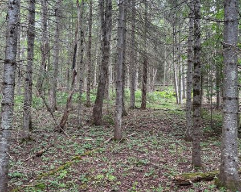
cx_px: 117
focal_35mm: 30
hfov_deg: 58.8
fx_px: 214
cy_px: 96
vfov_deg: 48.5
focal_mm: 5.7
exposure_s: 1/110
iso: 125
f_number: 1.5
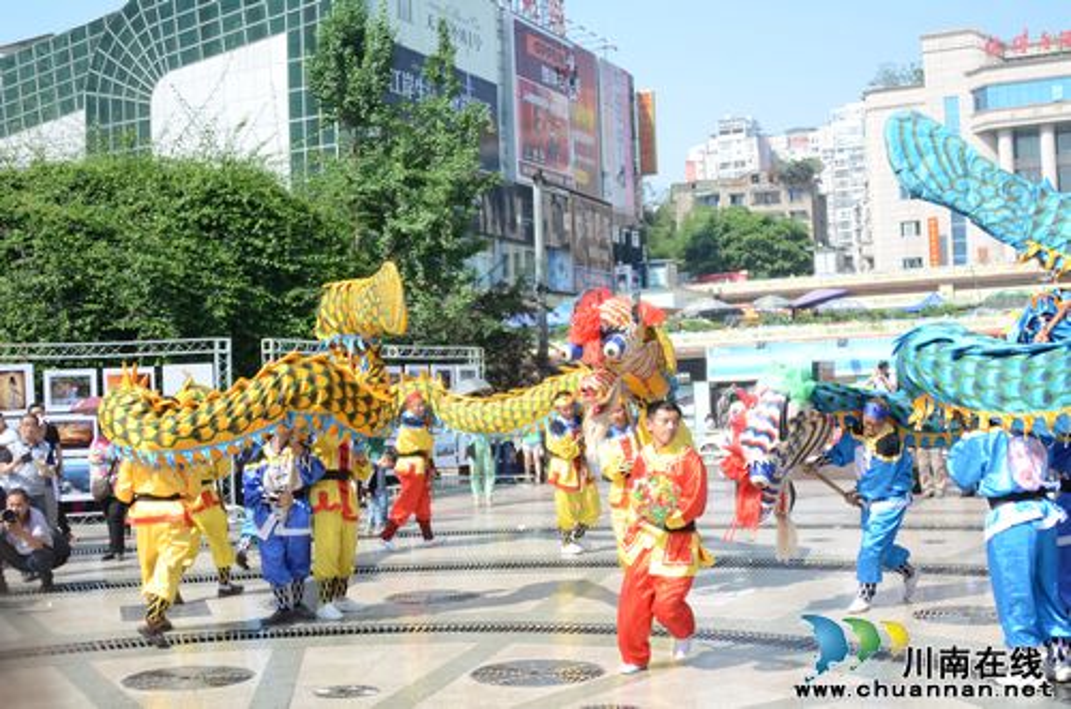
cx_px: 536
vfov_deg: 31.7
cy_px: 354
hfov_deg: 46.5
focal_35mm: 42
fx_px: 1247
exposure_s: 1/500
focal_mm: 28
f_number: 3.5
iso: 100
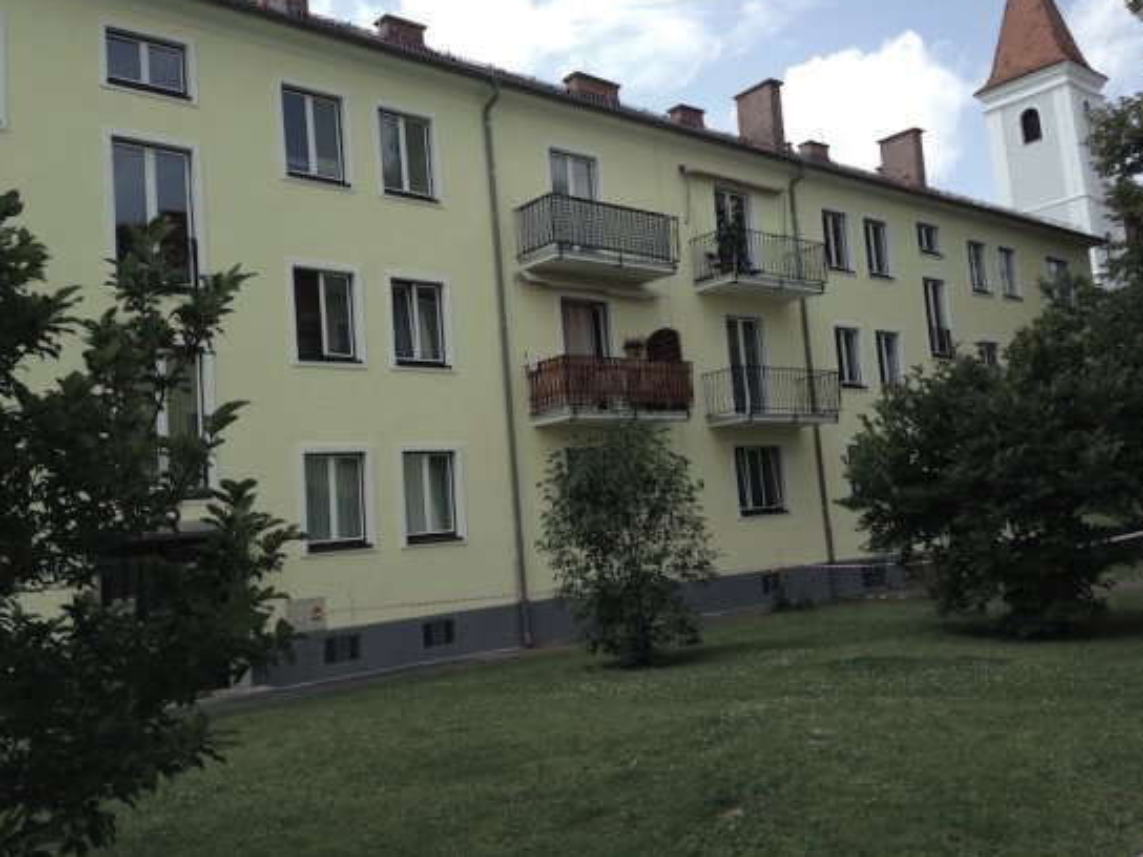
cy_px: 418
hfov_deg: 54.0
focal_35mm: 34
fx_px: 1123
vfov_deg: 41.8
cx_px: 586
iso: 50
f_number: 2.4
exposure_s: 1/935
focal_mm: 4.12
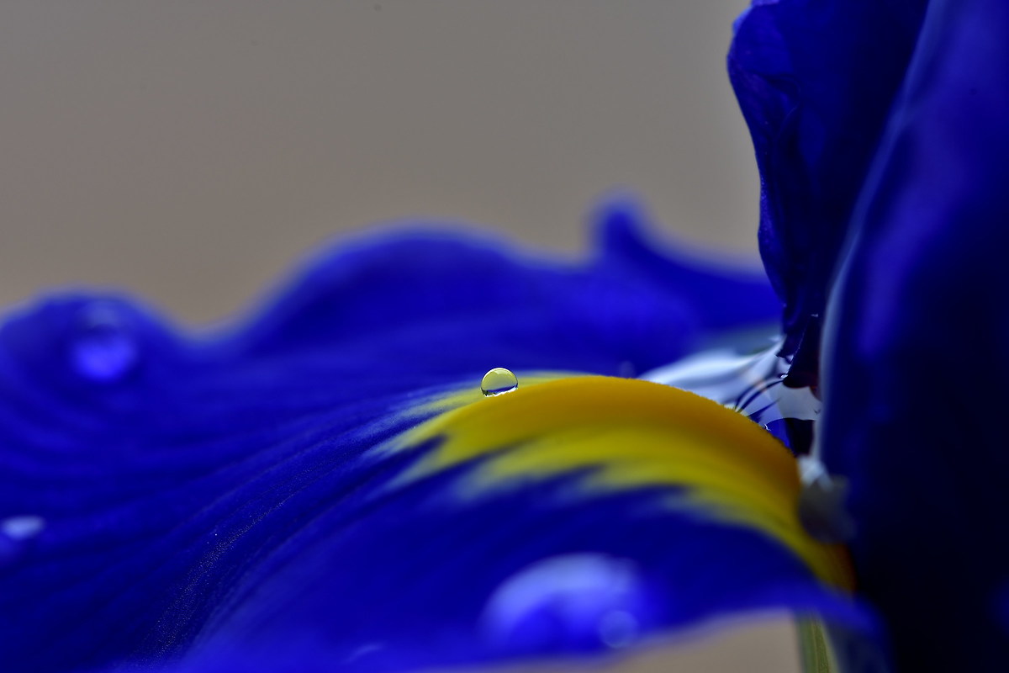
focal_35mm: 300
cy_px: 336
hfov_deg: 6.9
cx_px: 504
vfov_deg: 4.6
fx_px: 8408
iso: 125
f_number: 18
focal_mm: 200
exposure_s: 1/25
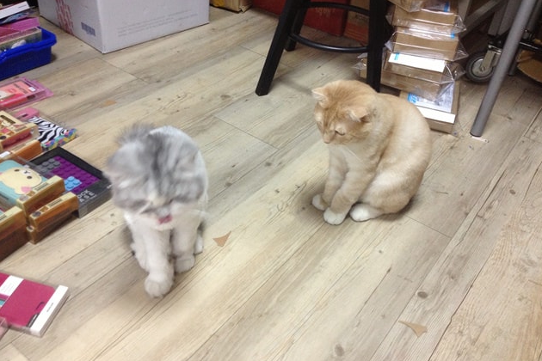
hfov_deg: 51.9
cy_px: 177
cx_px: 274
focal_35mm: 37
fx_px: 557
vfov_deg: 35.9
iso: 200
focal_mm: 4.28
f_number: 2.4
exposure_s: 1/20
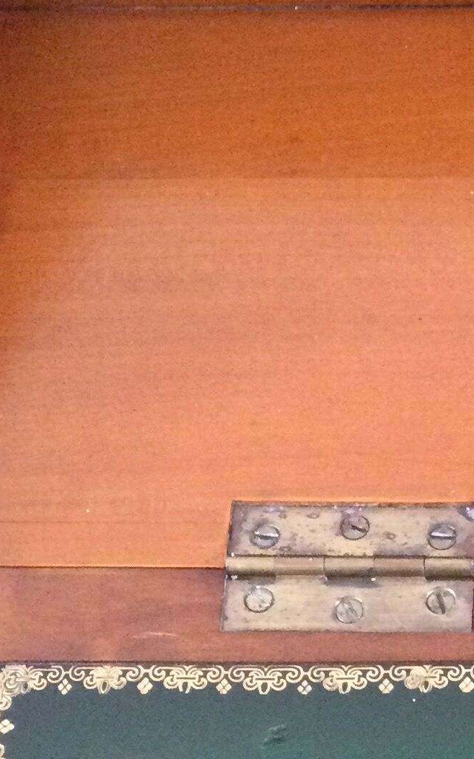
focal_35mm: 102
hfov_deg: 12.5
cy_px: 862
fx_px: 2109
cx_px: 568
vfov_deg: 19.4
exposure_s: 1/25
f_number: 2.4
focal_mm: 3.3
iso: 200
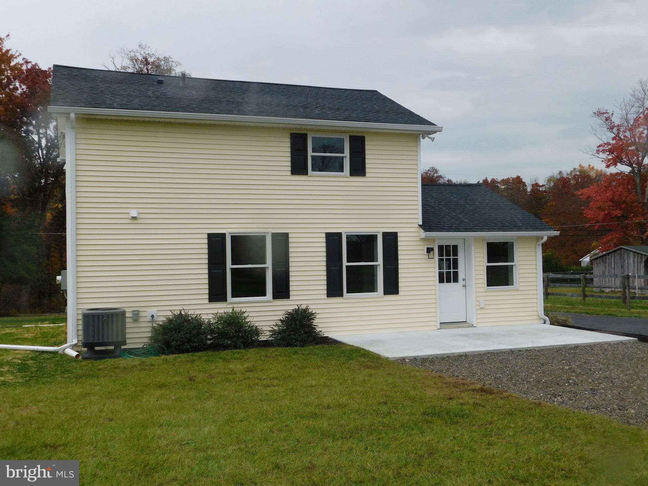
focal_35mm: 36
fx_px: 674
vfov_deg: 39.7
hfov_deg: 51.4
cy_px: 243
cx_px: 324
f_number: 3.5
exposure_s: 1/400
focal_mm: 6.3
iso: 125
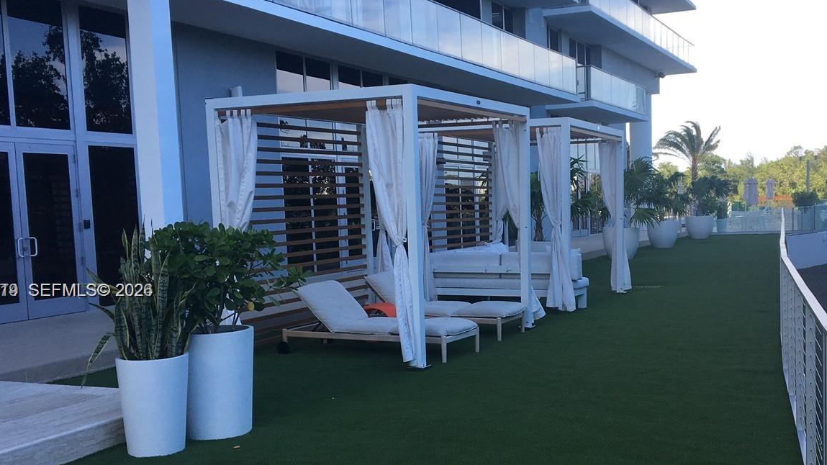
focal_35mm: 44
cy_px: 292
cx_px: 505
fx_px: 965
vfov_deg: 27.0
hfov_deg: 46.1
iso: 25
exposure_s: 1/420
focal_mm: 4.15
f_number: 2.2
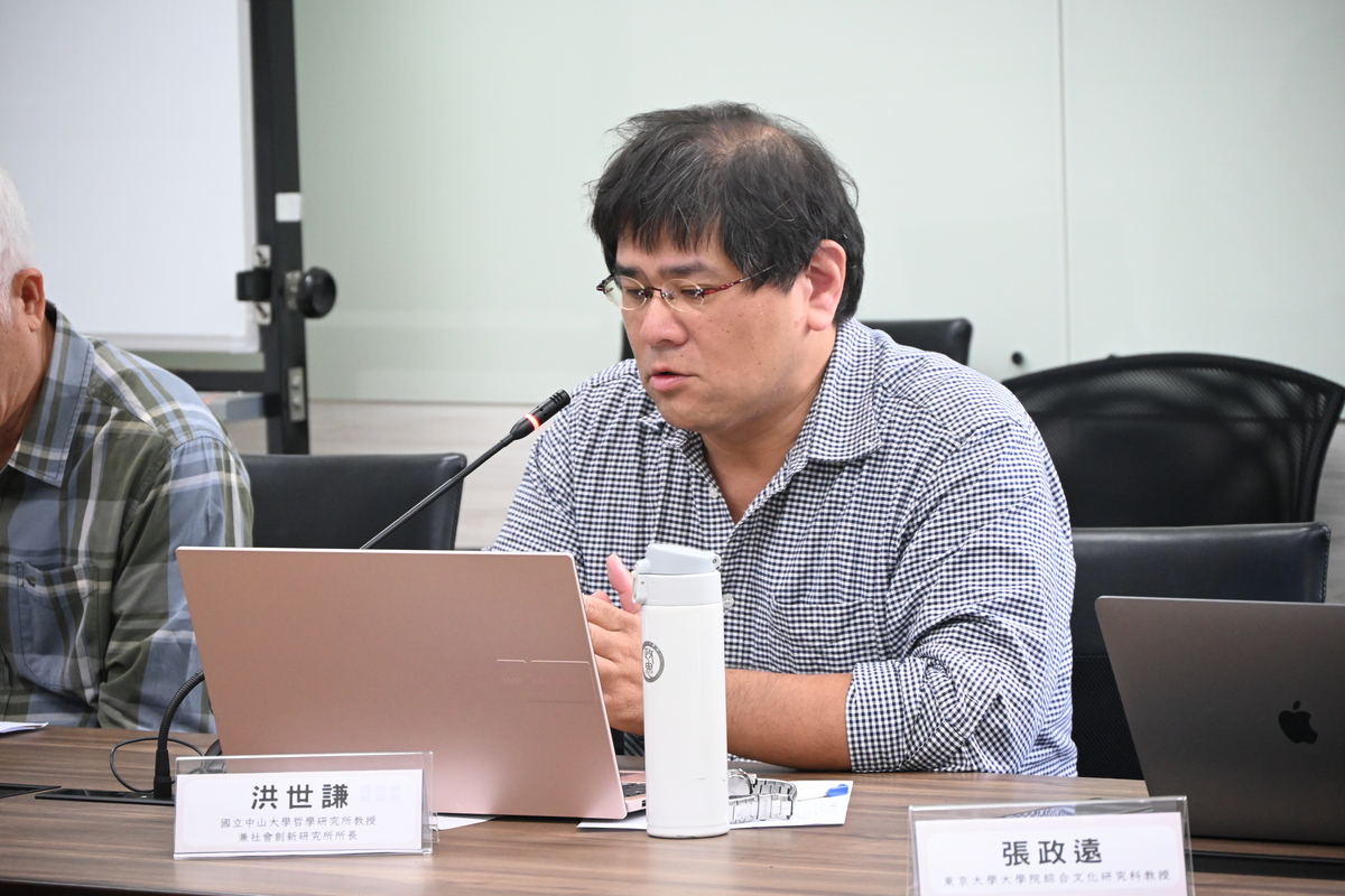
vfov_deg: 7.6
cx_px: 672
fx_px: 6724
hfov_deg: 11.4
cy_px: 448
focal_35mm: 180
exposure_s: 1/125
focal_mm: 120
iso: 2800
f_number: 6
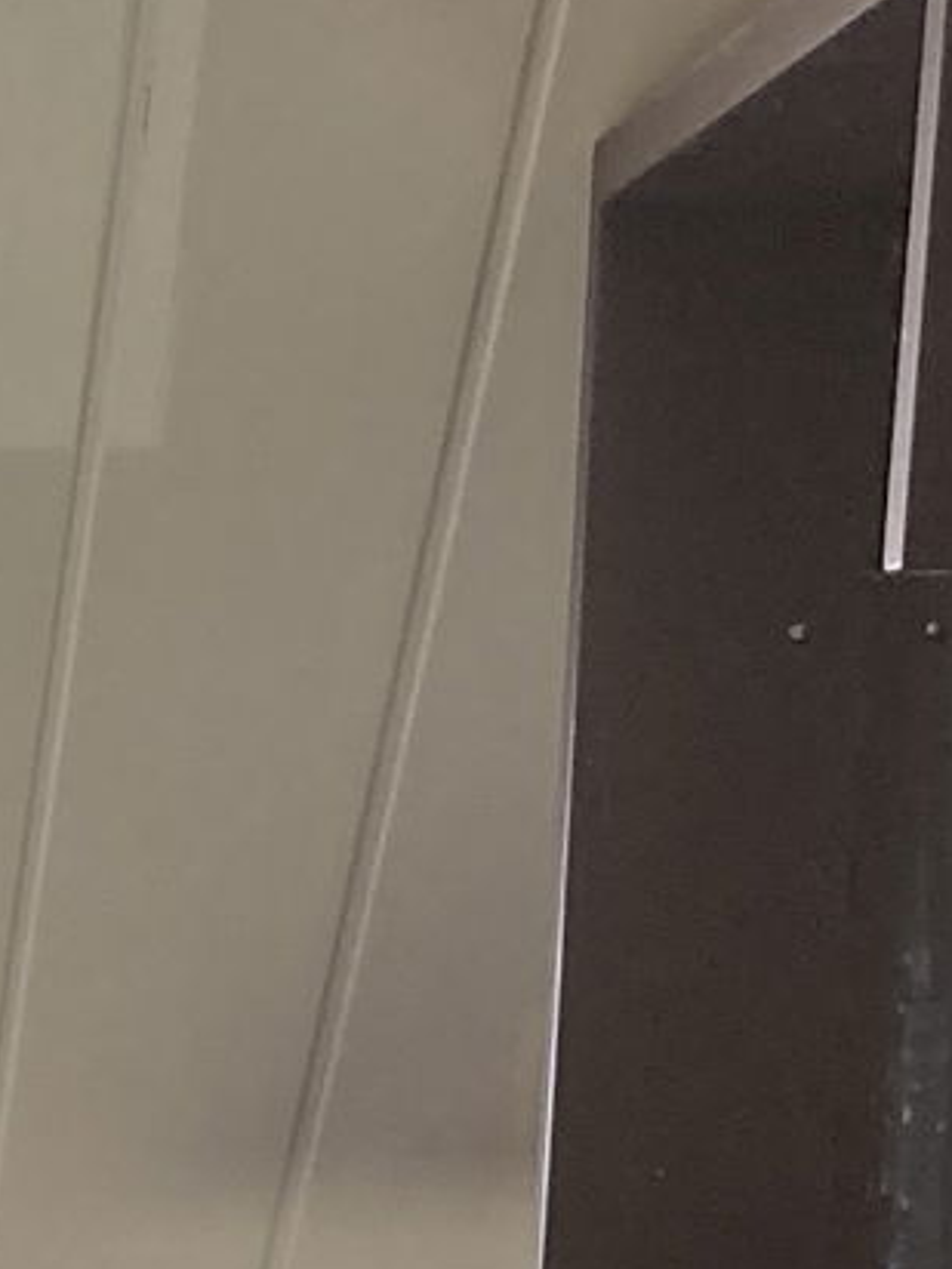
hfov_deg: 9.2
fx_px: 5317
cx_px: -1353
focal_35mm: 145
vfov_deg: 12.9
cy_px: 1908
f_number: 1.8
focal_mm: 3.99
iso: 125
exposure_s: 1/60
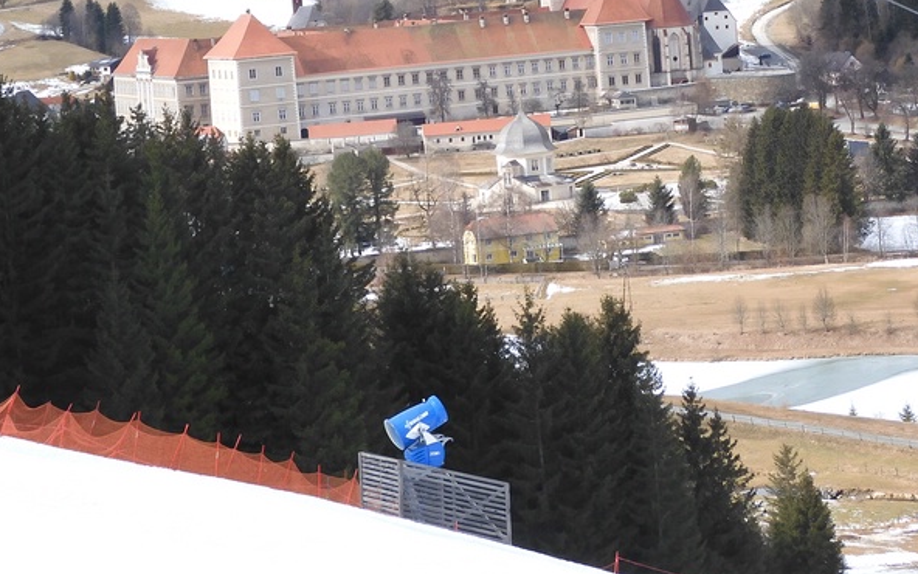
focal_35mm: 119
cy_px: 45
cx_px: 431
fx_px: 2977
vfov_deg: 10.9
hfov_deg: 17.5
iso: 100
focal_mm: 12.5
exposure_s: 1/250
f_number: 4.5
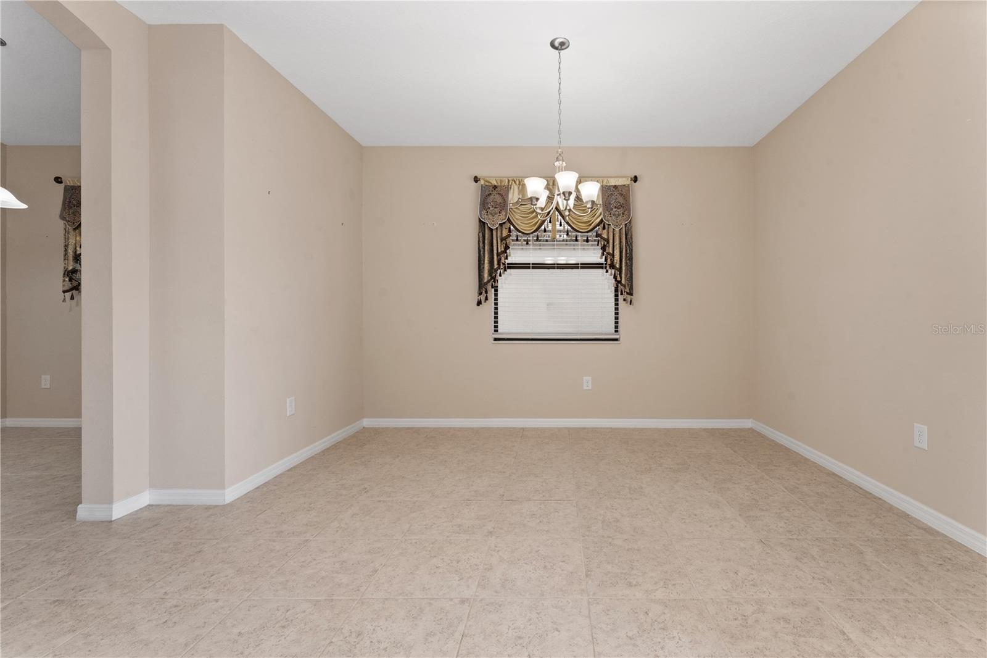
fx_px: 384
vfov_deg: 81.2
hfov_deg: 104.3
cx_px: 494
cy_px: 329
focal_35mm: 14
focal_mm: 14
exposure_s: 1/15
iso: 200
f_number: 11
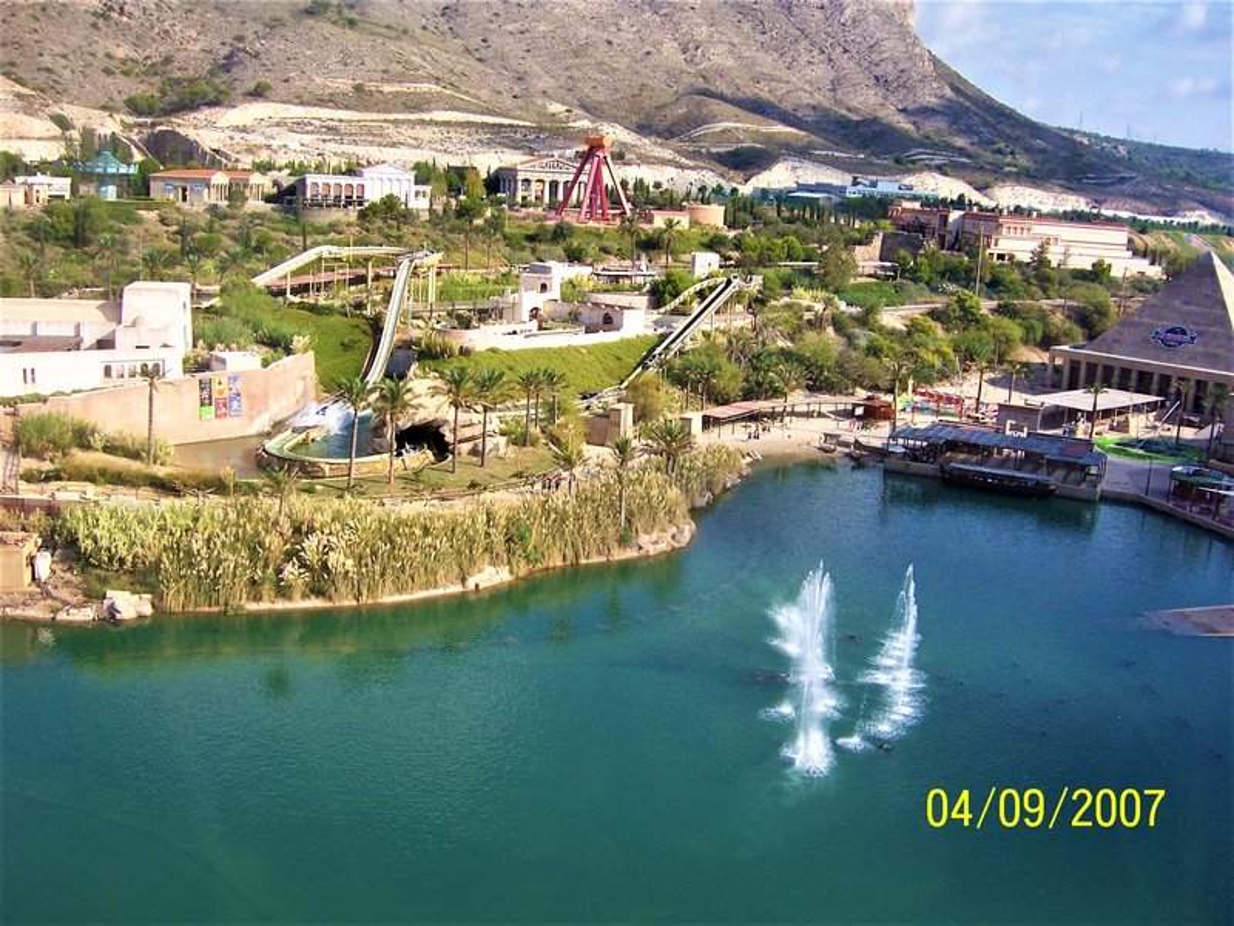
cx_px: 617
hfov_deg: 51.4
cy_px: 463
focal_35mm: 36
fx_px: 1283
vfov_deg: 39.7
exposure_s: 1/1000
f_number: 3
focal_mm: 6
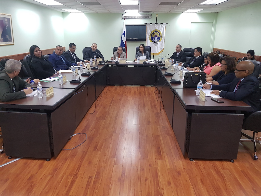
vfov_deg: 53.1
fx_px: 196
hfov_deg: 67.3
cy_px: 98
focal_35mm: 26
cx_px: 130
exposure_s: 1/60
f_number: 1.7
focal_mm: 4.2
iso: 160
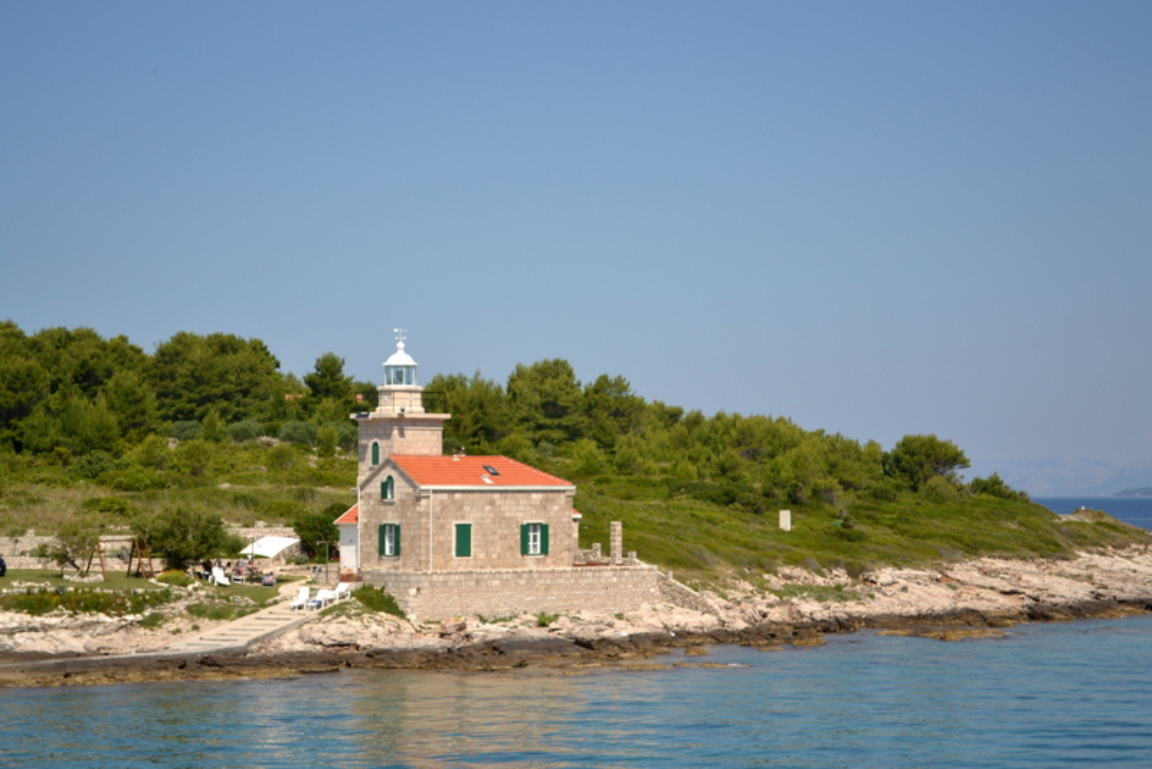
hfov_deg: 24.6
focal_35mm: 82
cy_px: 384
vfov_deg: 16.6
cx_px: 576
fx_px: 2641
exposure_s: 1/500
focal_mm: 55
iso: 100
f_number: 5.6
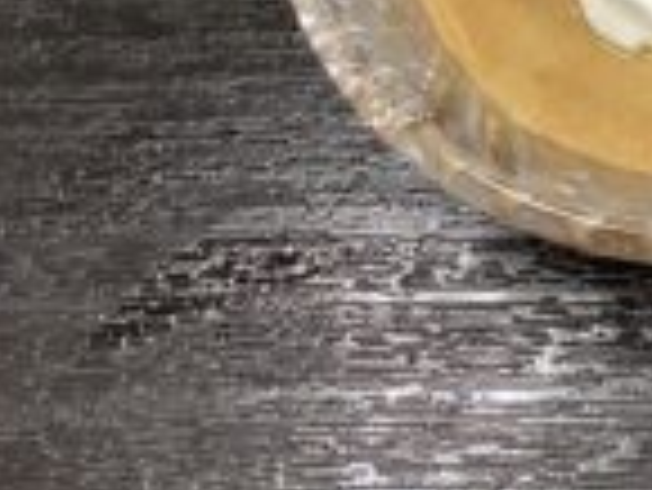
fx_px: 1508
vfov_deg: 17.4
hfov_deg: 23.0
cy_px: -133
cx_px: 713
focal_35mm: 80
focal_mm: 3.3
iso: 400
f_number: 2.4
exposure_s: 1/30
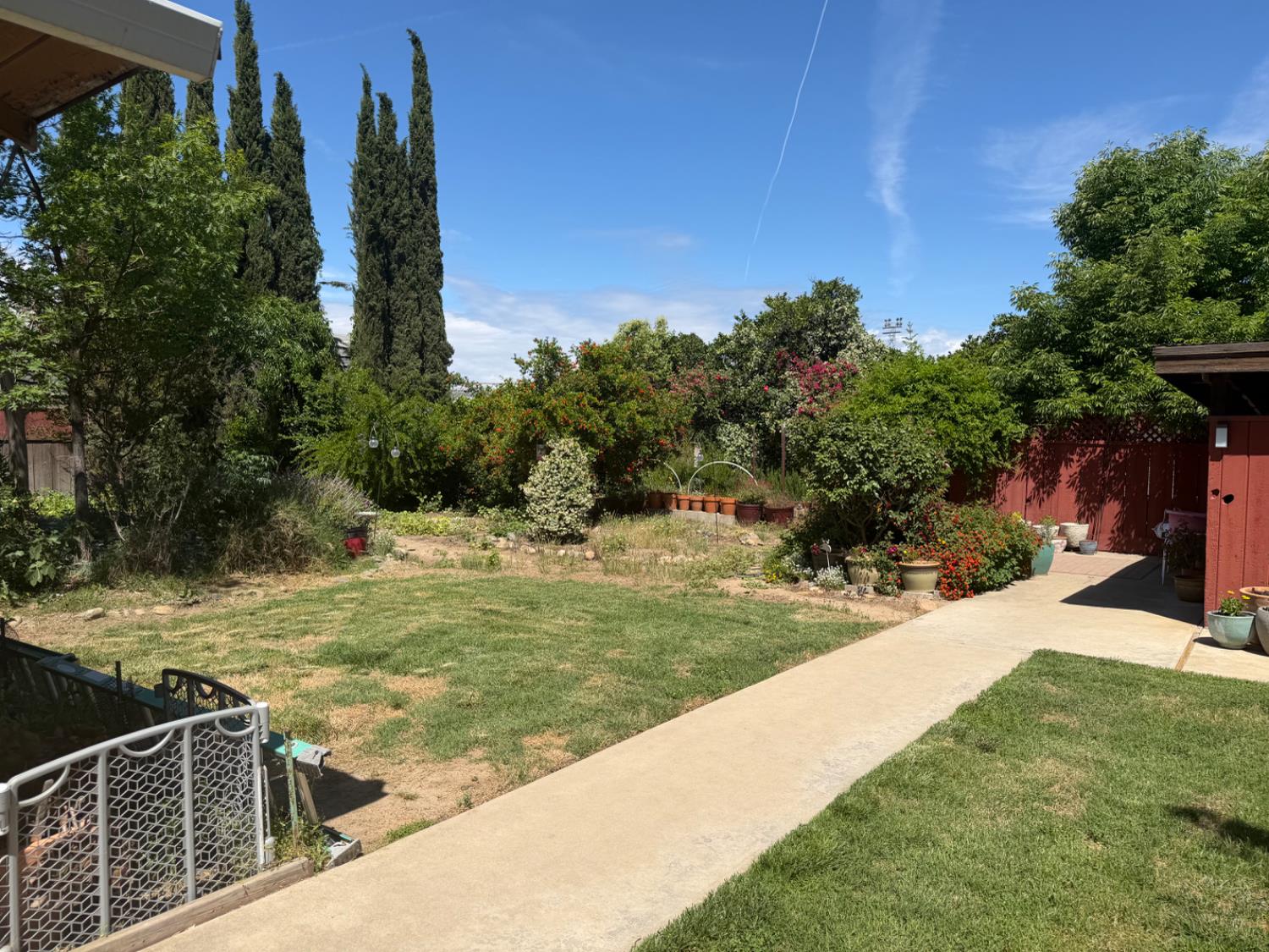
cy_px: 476
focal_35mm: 24
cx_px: 634
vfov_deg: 56.8
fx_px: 880
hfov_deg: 71.6
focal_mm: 6.76
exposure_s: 1/5319
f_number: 1.78
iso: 80
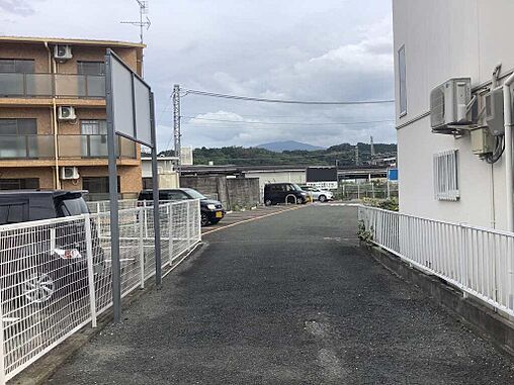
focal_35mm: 31
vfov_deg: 45.4
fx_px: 460
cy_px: 192
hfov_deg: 58.4
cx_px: 257
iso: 25
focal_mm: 3.3
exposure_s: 1/1294
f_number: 2.4
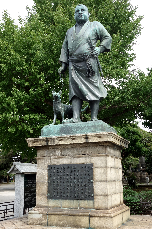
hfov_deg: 32.6
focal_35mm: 41
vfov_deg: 47.4
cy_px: 114
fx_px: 260
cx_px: 76
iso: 125
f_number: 5.6
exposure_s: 1/160
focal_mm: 15.1
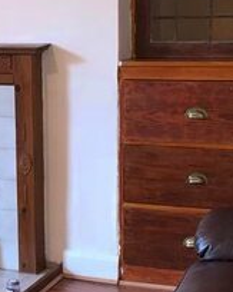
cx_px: -13
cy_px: 174
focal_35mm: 97
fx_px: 837
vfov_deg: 19.7
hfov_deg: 15.5
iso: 160
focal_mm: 4.15
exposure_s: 1/25
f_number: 2.2
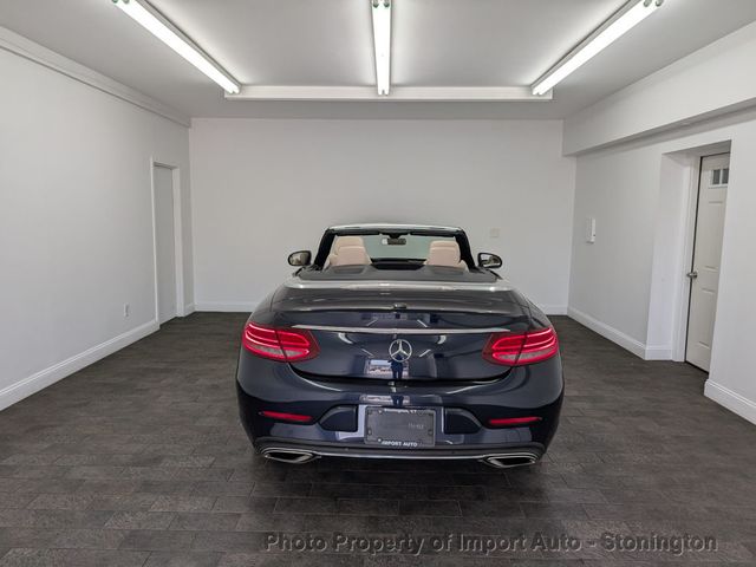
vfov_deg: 56.8
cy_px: 284
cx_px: 378
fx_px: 524
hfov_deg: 71.6
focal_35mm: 24
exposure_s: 1/120
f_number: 1.68
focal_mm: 6.9
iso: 31
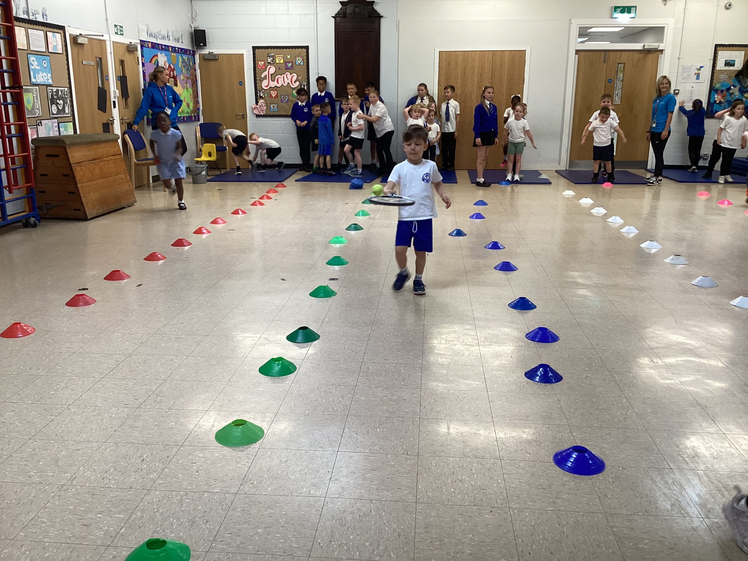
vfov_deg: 45.4
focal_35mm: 31
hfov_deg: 58.4
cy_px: 280
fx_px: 670
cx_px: 374
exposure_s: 1/50
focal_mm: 3.3
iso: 100
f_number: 2.4
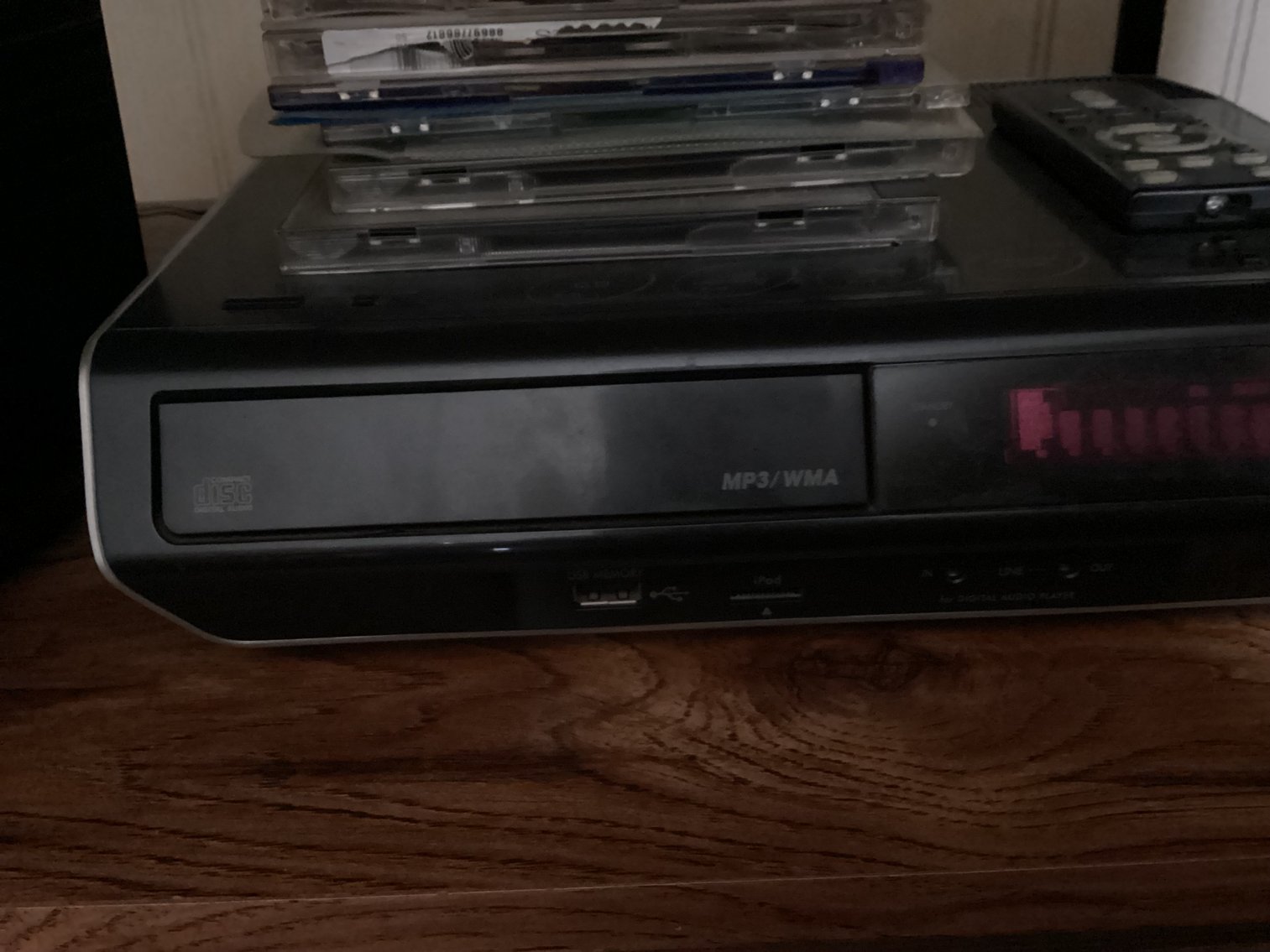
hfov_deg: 58.3
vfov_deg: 45.4
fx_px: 1137
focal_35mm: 31
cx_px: 635
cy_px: 476
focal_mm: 3.3
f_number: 2.4
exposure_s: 1/15
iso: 800
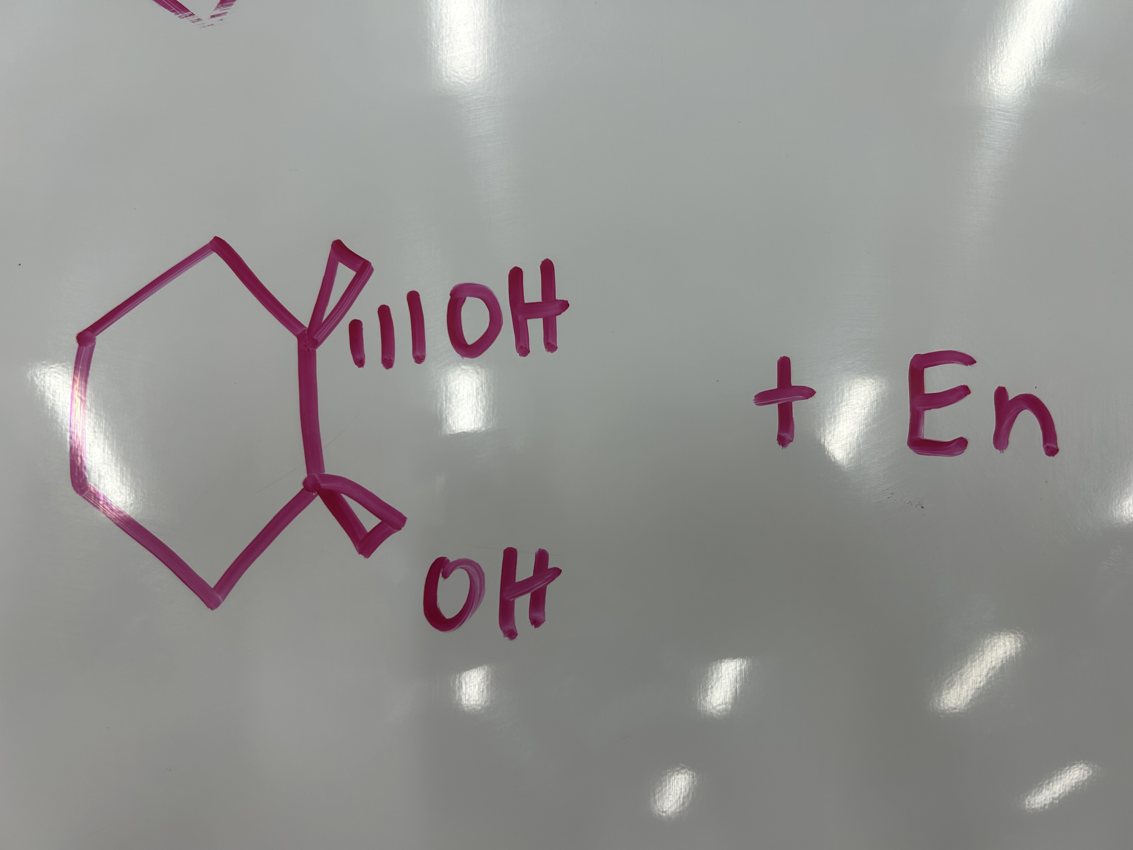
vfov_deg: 53.1
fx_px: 851
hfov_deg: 67.3
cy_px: 425
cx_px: 566
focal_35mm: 26
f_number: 1.5
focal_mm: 5.7
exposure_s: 1/100
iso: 32
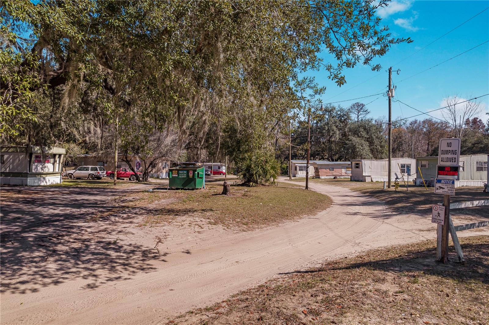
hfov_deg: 78.6
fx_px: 299
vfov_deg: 57.2
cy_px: 162
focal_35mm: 22
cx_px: 244
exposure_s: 1/80
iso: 100
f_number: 2.8
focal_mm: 8.38
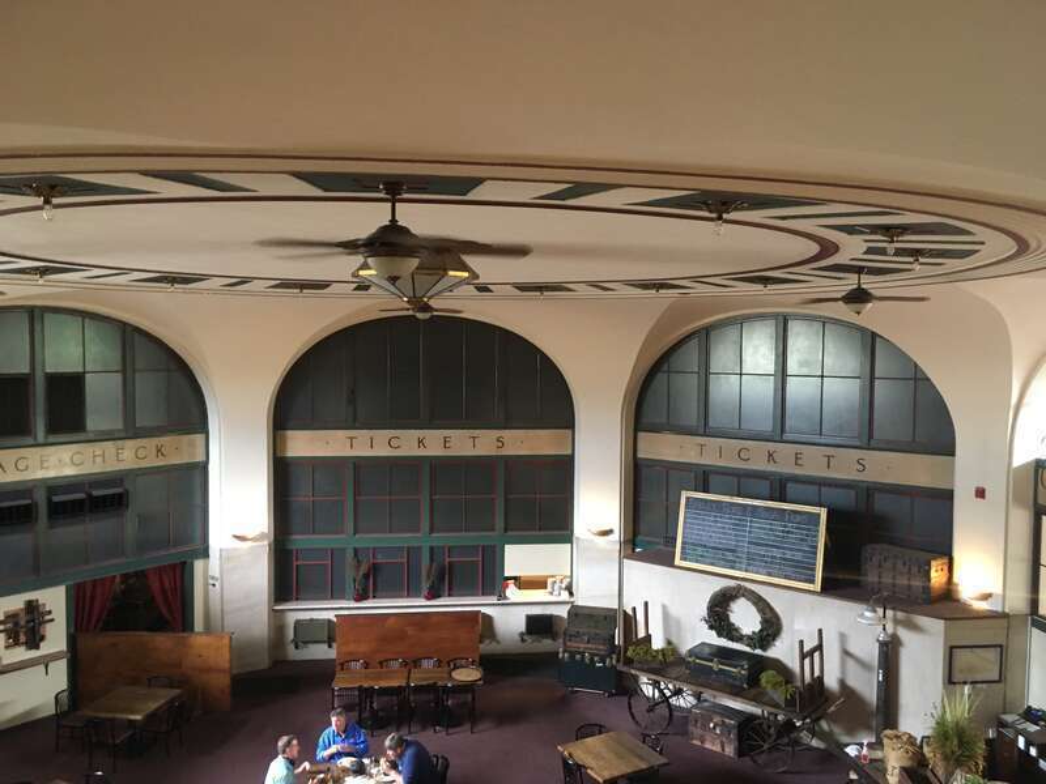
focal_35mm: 29
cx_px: 523
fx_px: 876
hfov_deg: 61.7
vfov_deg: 48.2
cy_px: 392
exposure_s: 1/17
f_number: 2.2
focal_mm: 4.15
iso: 200
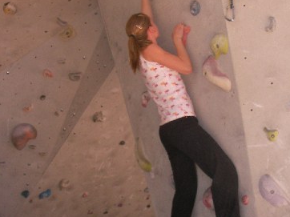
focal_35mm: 68
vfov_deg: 21.6
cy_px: 125
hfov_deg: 28.6
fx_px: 569
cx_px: 148
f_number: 3.5
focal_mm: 6.3
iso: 86
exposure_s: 1/30
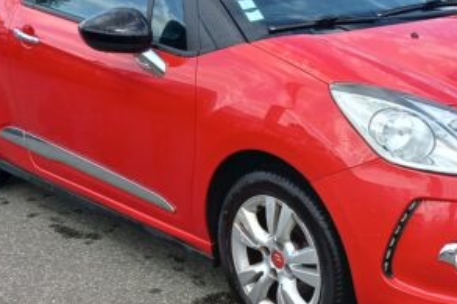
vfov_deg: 19.2
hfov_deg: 28.3
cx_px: 303
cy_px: 165
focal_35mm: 71
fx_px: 901
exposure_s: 1/272
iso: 25
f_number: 2
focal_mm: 4.6
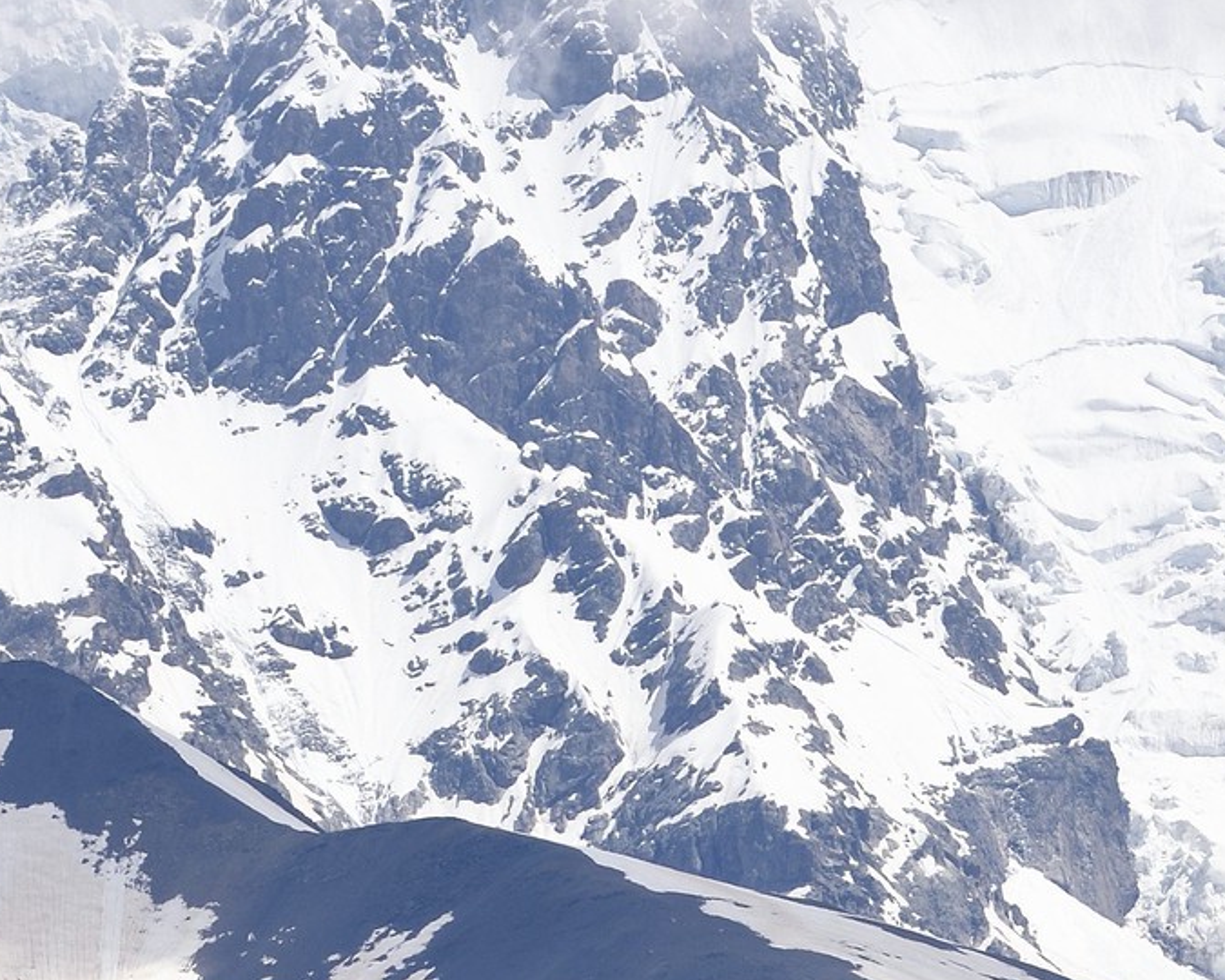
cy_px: 1932
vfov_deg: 2.7
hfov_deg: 3.4
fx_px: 20593
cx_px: 844
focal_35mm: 568
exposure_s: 1/320
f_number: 11
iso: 200
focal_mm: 170
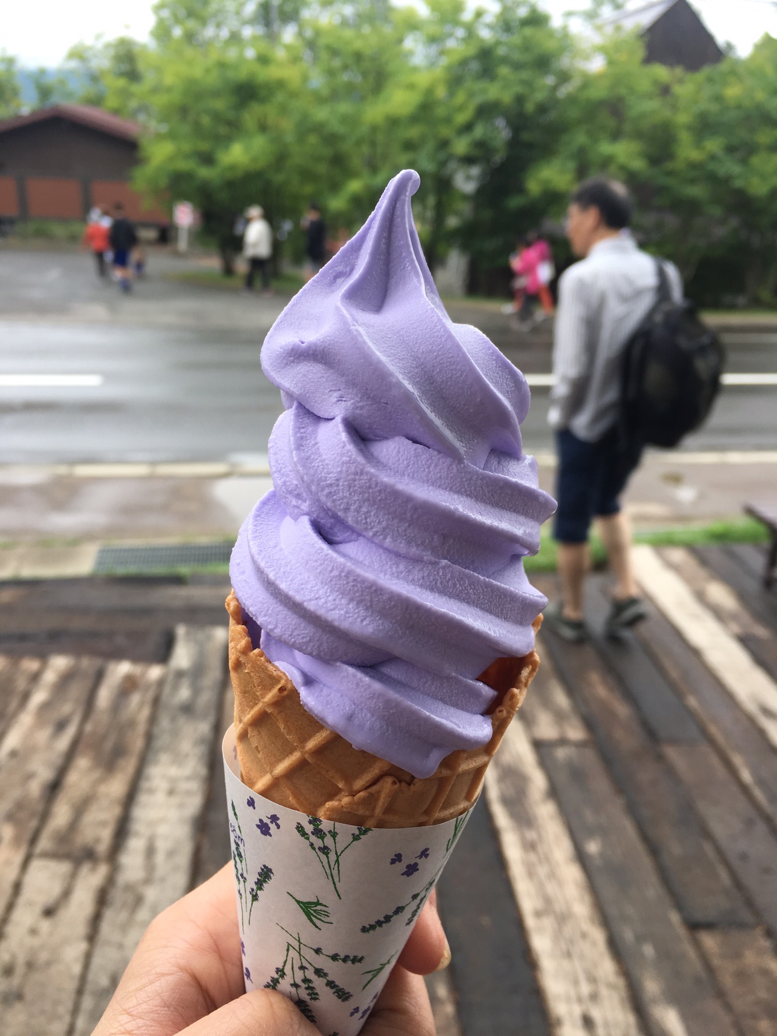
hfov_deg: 48.2
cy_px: 518
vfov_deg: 61.7
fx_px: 868
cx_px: 388
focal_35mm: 29
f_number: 2.2
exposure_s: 1/298
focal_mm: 4.15
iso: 25
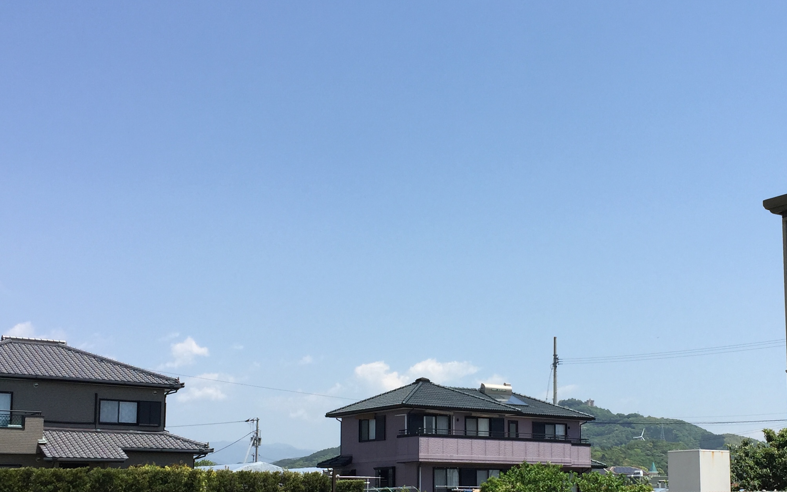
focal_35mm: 50
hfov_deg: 40.1
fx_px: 1072
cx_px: 477
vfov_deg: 25.4
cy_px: 385
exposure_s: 1/1980
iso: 32
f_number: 2.2
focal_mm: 4.15
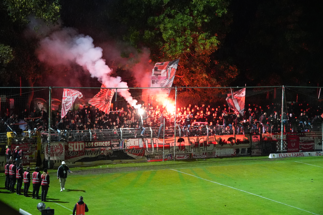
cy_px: 108
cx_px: 162
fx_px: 736
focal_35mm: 82
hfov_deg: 24.8
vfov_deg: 16.7
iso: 10000
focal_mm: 55
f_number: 4.5
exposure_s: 1/160
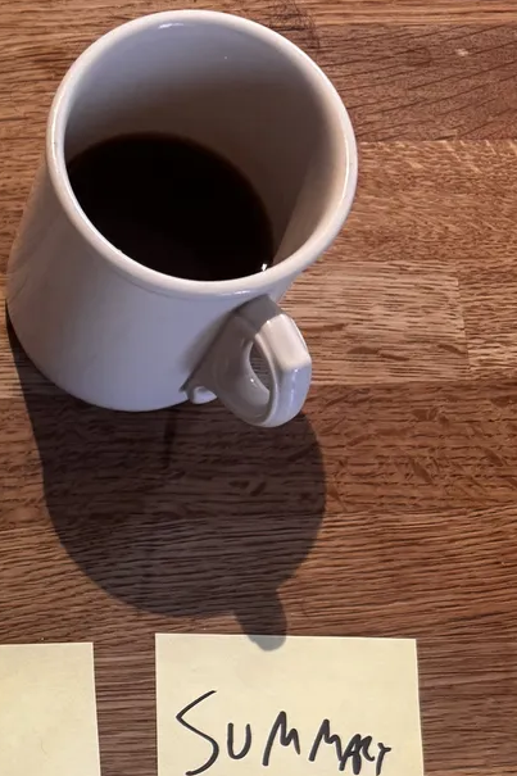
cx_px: -207
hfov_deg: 18.7
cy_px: 856
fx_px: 1422
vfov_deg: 27.8
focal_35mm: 66
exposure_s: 1/50
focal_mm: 6.76
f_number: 1.78
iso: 250
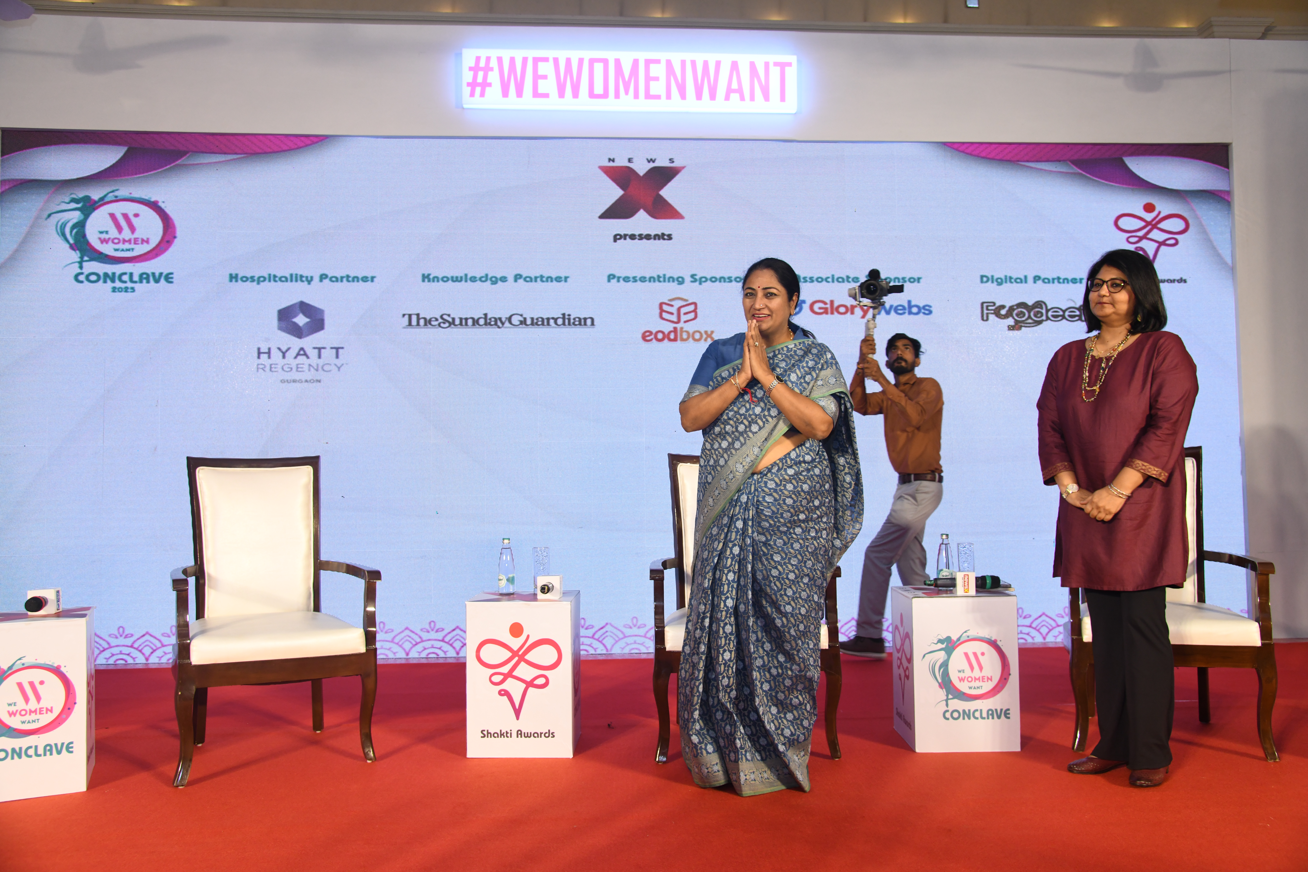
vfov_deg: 43.6
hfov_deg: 61.9
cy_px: 436
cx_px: 654
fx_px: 1090
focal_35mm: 30
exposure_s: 1/125
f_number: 5
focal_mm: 30
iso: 1250
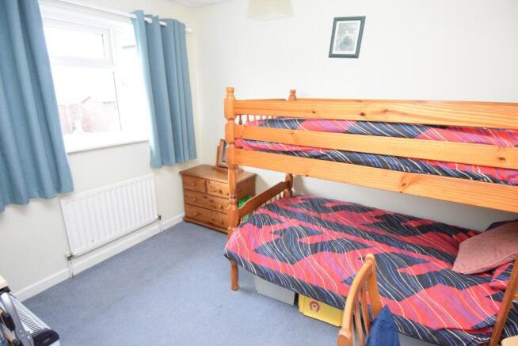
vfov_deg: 67.5
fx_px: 259
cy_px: 173
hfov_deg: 90.0
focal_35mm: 18
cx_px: 259
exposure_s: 1/60
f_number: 4
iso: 6400
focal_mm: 12
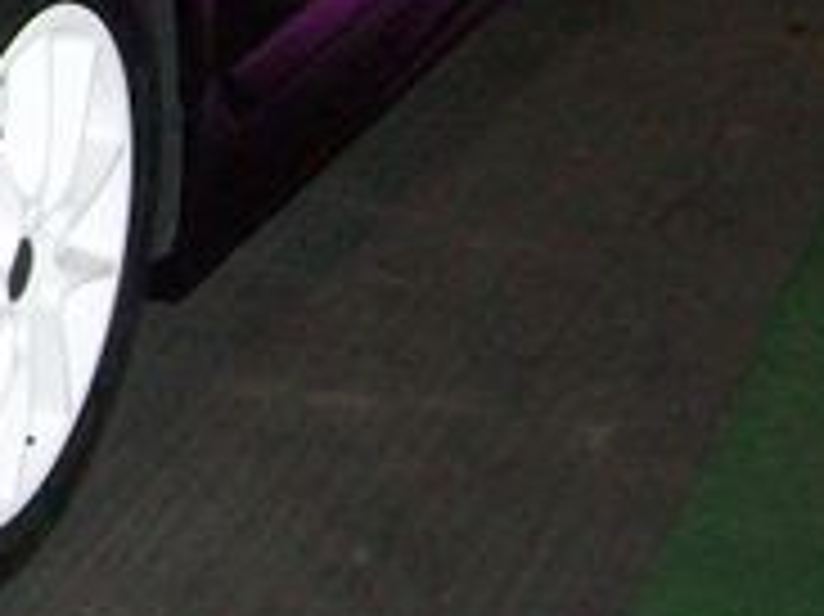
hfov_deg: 14.2
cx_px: -558
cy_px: -112
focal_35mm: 126
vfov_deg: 11.5
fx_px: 2997
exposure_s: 1/125
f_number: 2.7
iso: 200
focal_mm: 6
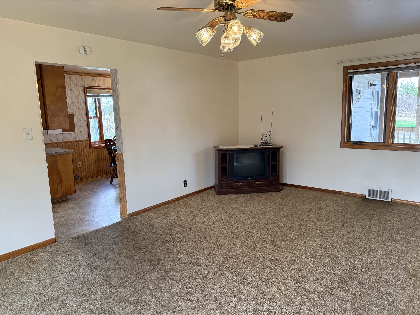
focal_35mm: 24
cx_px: 210
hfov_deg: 71.6
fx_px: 291
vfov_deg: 56.8
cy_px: 158
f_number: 1.78
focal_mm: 6.76
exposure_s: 1/120
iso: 200
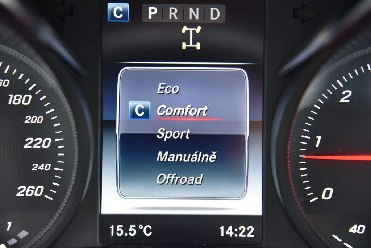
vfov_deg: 11.4
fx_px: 1237
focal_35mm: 120
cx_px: 186
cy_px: 124
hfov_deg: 17.1
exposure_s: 1/25
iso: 500
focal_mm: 120
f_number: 4
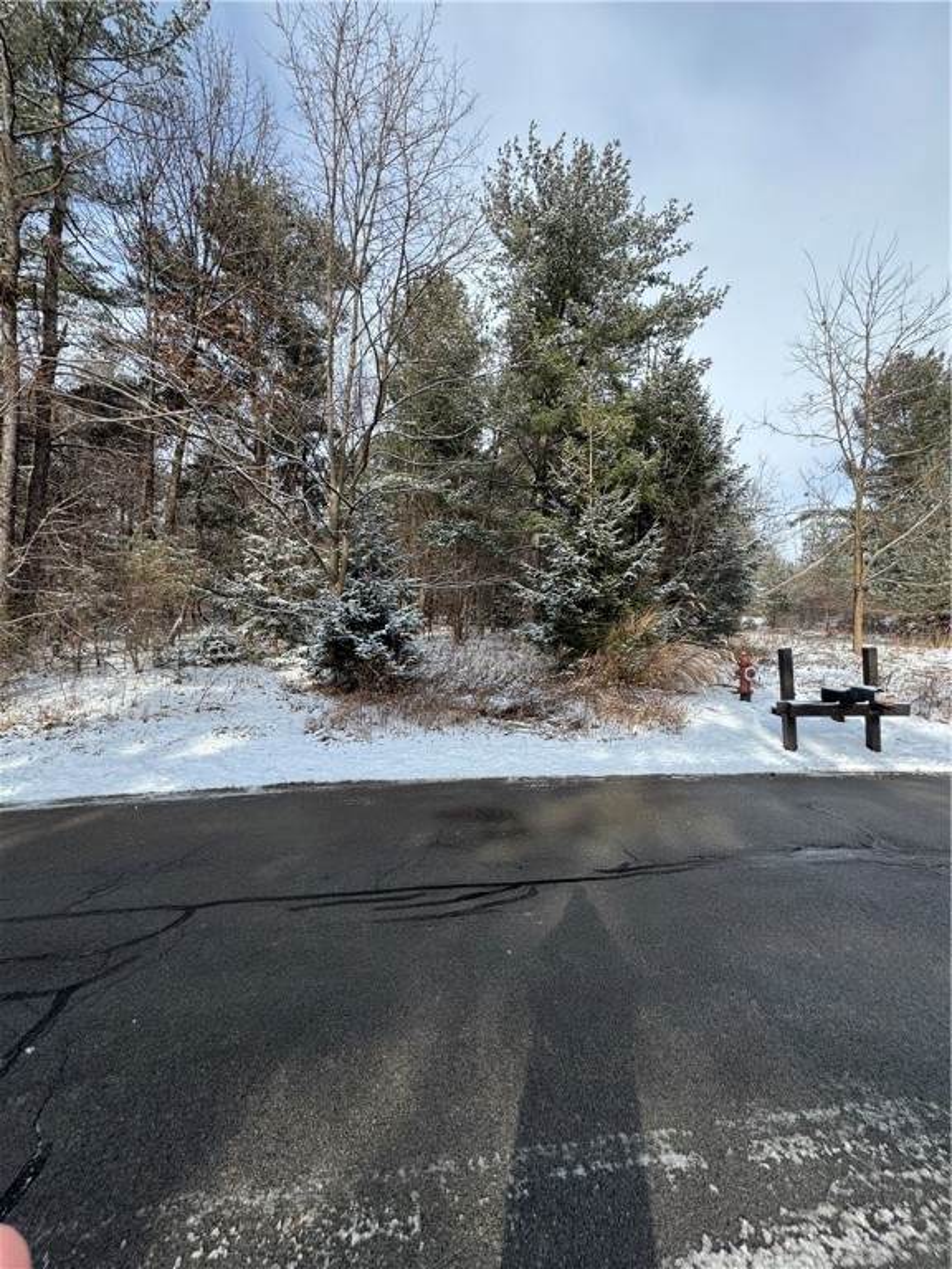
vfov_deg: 102.1
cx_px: 476
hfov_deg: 85.7
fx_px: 513
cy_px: 634
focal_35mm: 14
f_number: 2.2
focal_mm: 2.22
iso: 50
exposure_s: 1/993
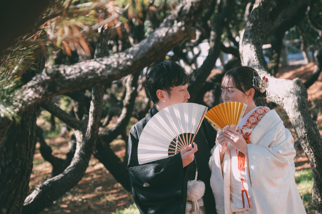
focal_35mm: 116
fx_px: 1037
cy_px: 107
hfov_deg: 17.6
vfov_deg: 11.8
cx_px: 161
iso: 160
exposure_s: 1/125
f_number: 4
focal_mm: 77.3
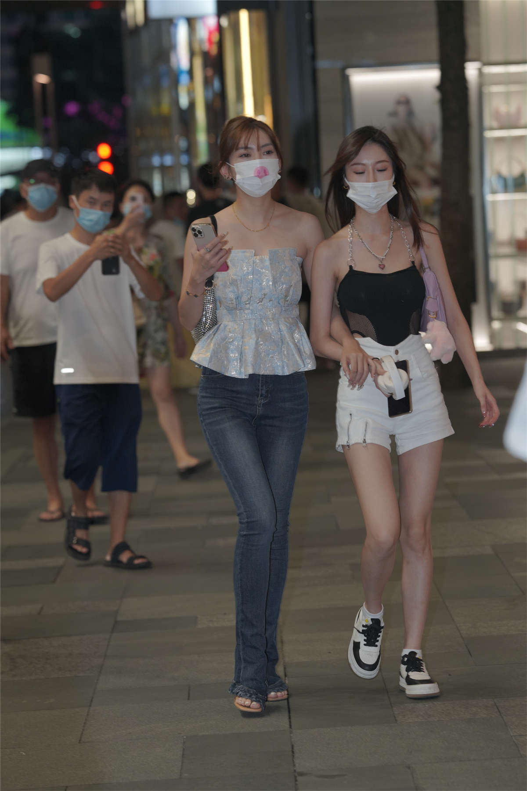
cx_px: 264
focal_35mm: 135
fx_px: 2964
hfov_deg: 10.2
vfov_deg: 15.2
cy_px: 396
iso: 800
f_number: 4
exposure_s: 1/200
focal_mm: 135
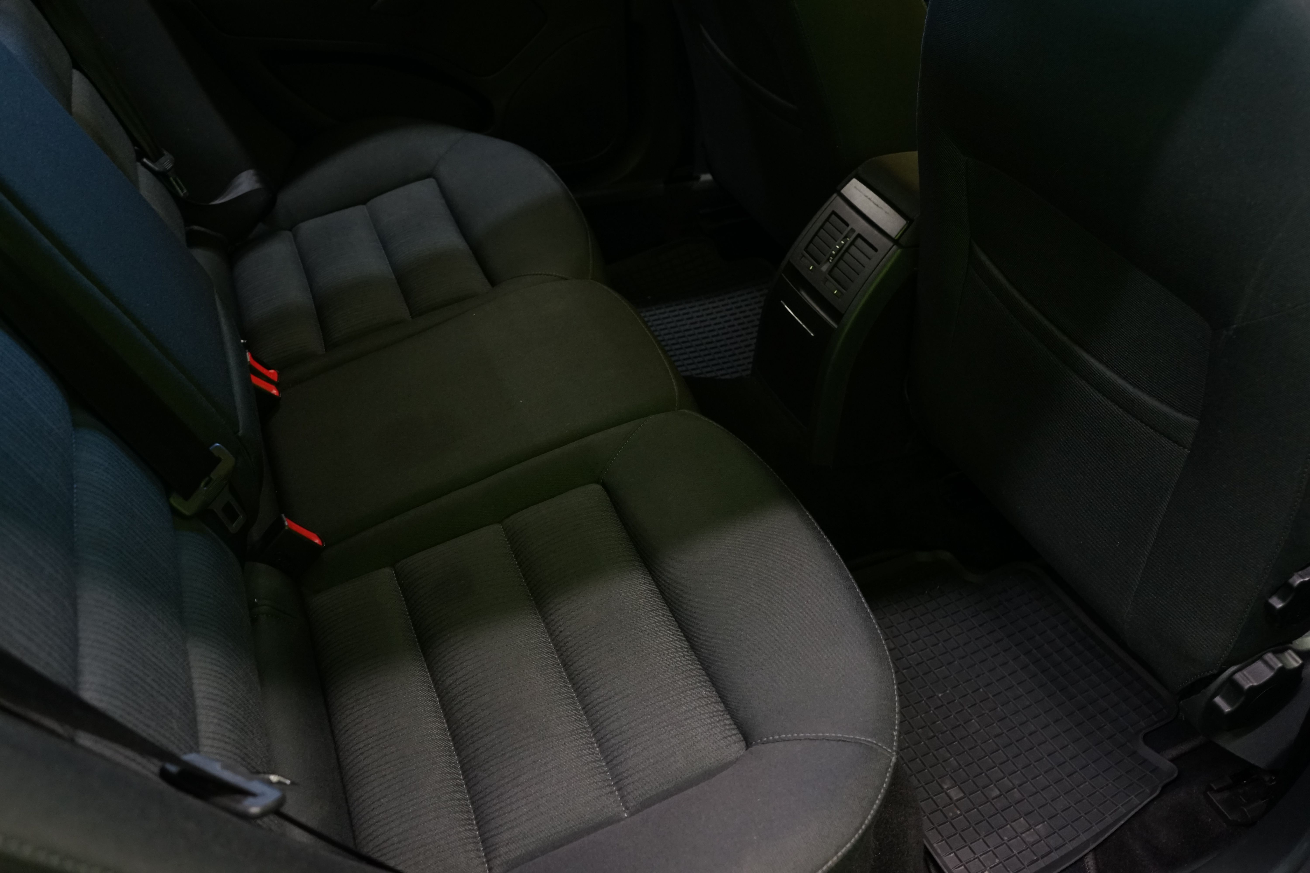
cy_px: 436
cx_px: 655
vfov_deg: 45.0
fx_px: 1055
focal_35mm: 29
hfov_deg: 63.7
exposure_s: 1/20
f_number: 5
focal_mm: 29
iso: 1600
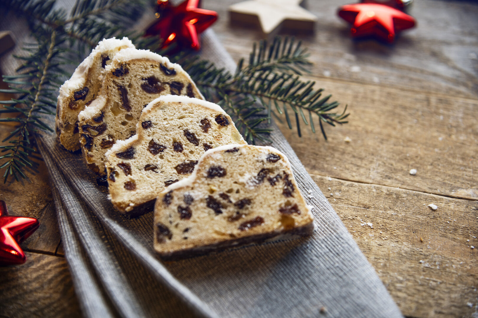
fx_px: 929
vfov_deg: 19.5
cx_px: 239
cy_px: 159
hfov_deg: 28.8
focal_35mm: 70
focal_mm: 70
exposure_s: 1/100
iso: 200
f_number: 4
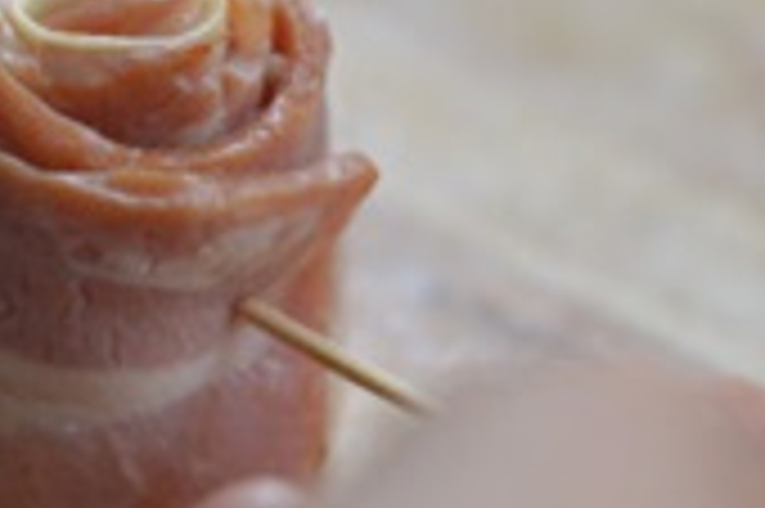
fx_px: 4734
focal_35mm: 223
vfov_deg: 6.1
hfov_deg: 9.2
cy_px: 144
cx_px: 110
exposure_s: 1/125
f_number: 2.5
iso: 800
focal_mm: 50
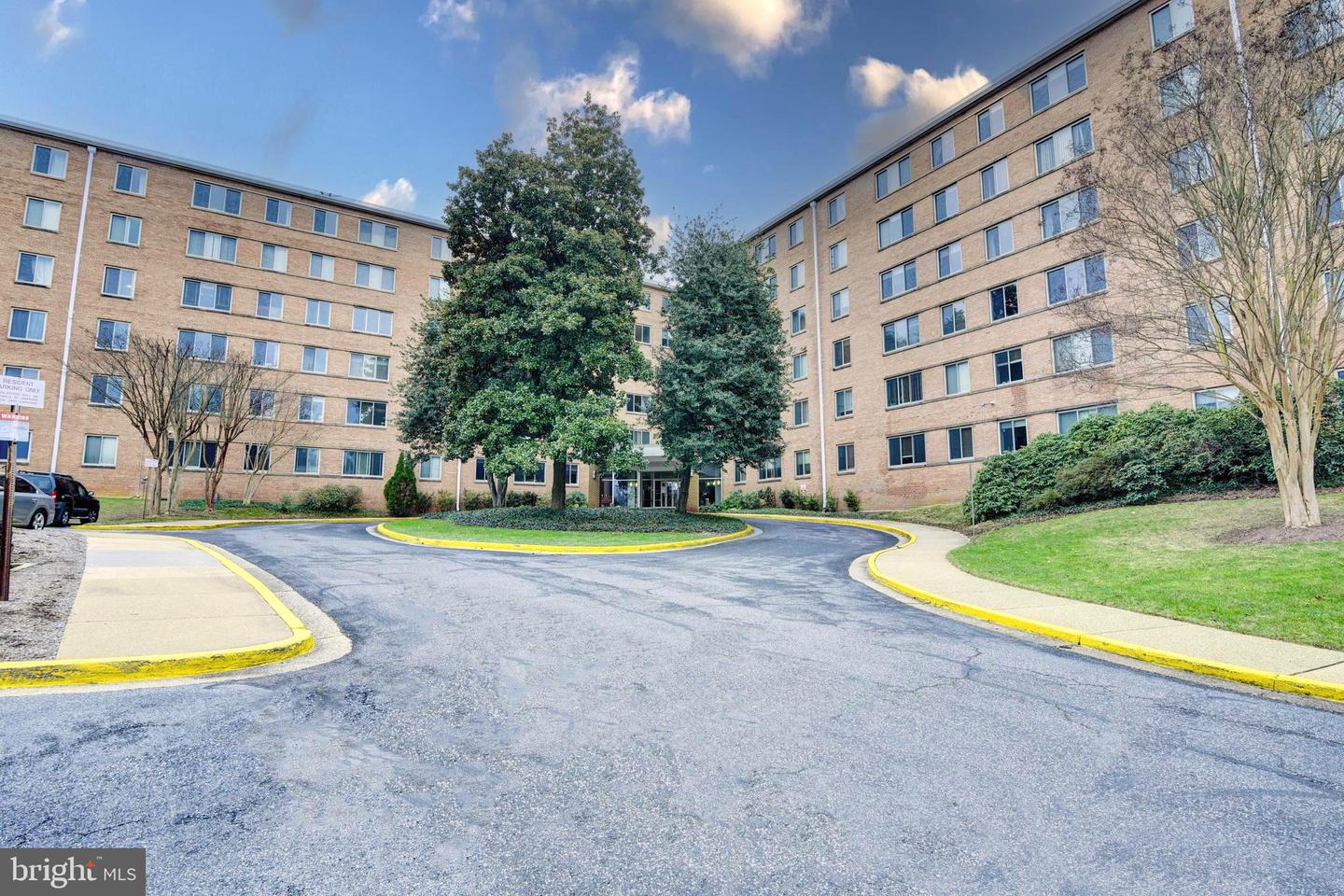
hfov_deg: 96.7
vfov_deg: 73.7
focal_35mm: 16
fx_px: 597
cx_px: 672
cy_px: 448
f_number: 7.1
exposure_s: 1/60
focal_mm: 16
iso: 100
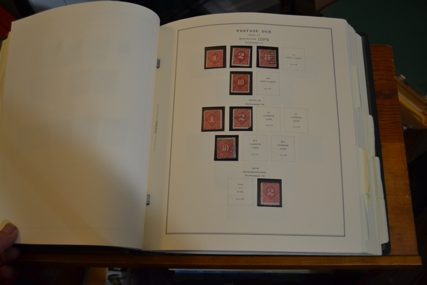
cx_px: 214
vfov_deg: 36.9
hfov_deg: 53.1
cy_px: 142
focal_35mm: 36
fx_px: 427
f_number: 3.8
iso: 900
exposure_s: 1/60
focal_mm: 24
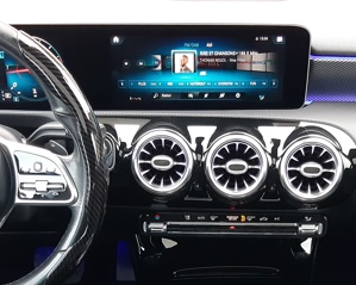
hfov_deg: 27.9
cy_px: 303
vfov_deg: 21.5
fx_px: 716
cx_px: 211
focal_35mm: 68
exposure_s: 1/50
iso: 250
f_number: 1.7
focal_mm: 3.92
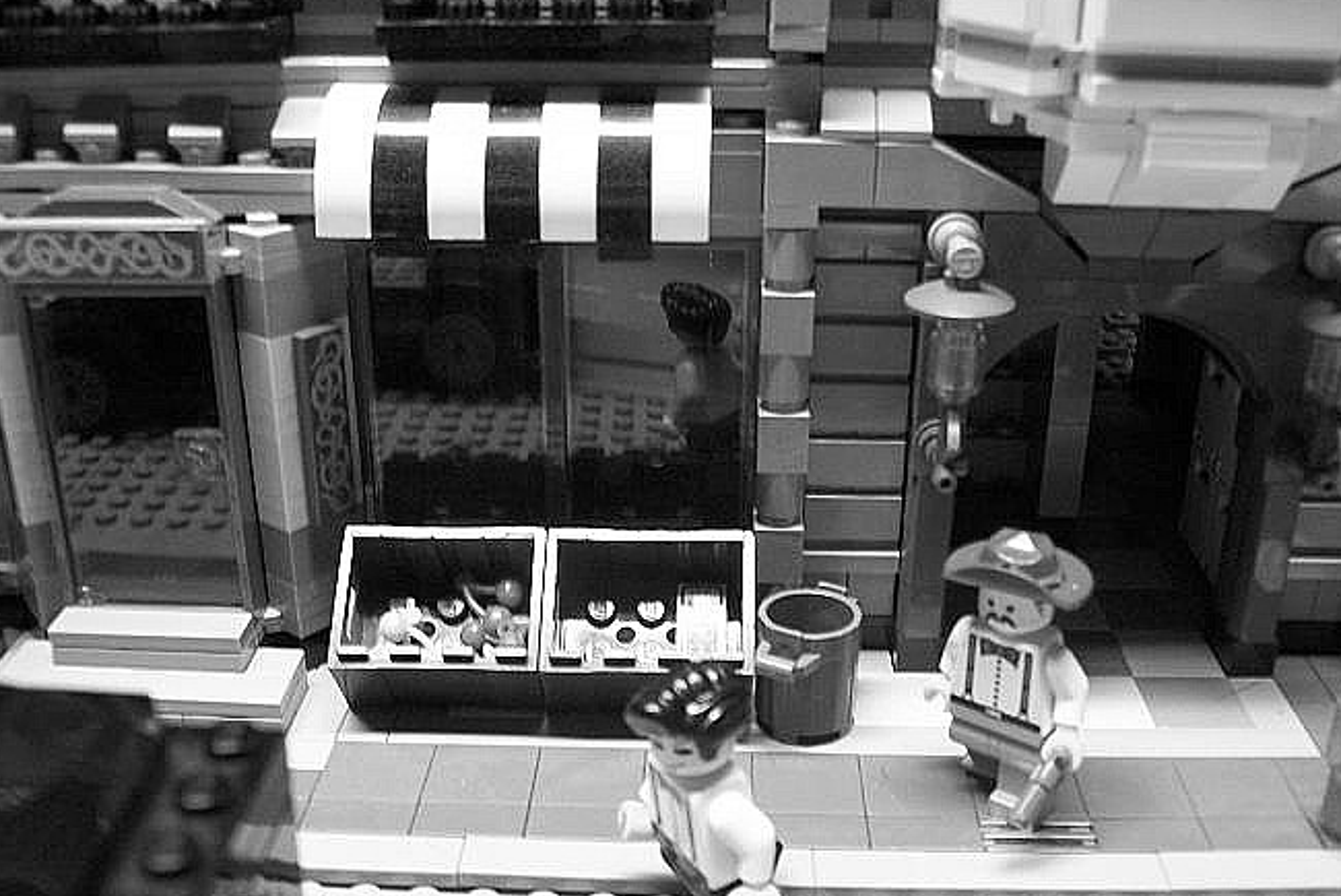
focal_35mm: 40
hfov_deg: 48.4
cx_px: 651
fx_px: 1491
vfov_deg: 33.4
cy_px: 474
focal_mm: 6
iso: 160
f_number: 2.7
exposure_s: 1/13
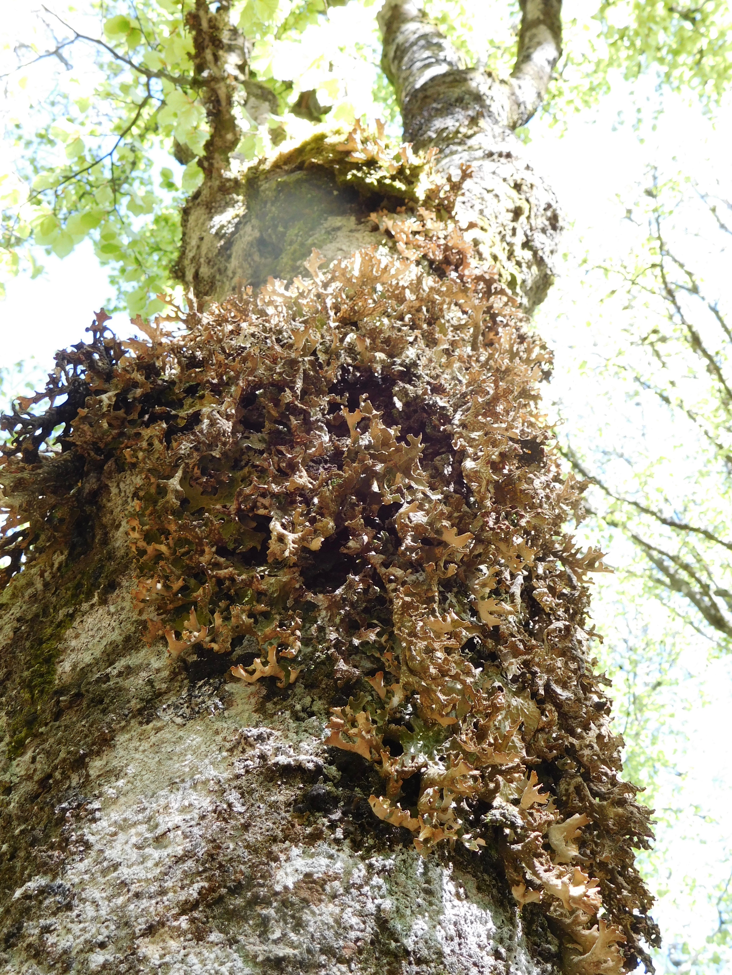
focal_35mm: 35
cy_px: 488
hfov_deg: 40.7
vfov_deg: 52.6
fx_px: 987
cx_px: 366
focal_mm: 6.2
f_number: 3.8
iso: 125
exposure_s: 1/60
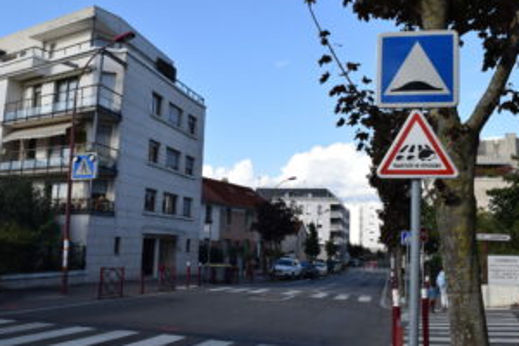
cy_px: 151
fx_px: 519
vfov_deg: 36.8
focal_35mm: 36
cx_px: 253
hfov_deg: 53.1
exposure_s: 1/320
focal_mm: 18
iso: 200
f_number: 9
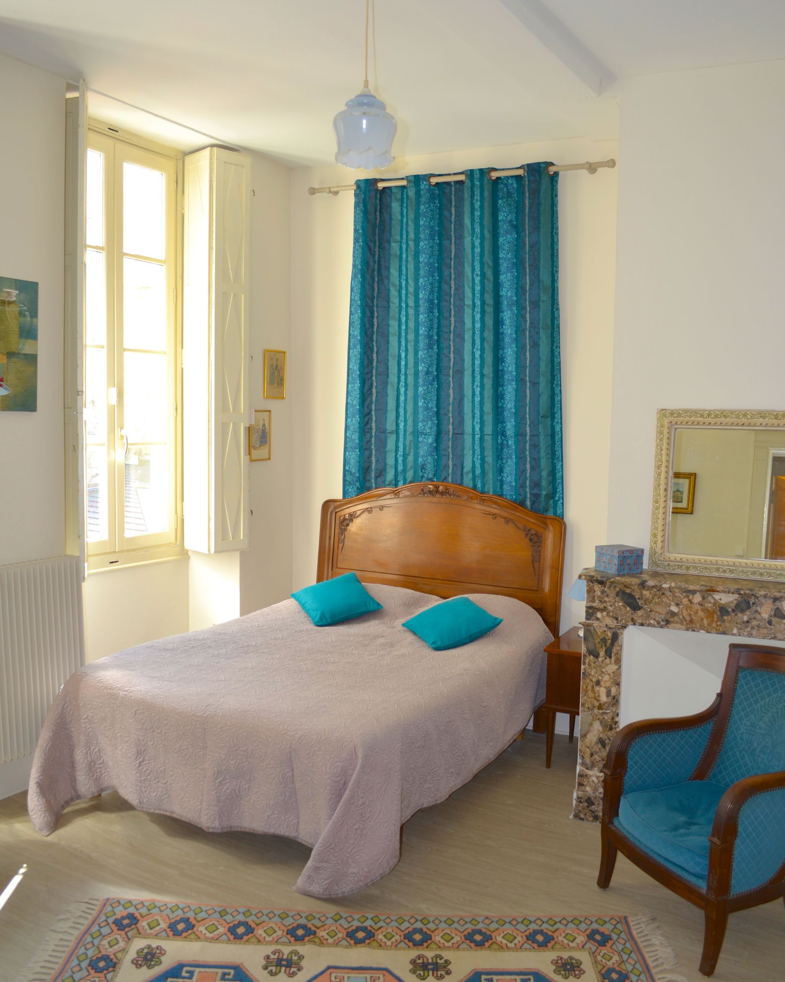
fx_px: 900
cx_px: 390
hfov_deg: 47.1
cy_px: 490
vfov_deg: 57.2
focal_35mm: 31
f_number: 3.5
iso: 100
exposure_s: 1/30
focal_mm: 18
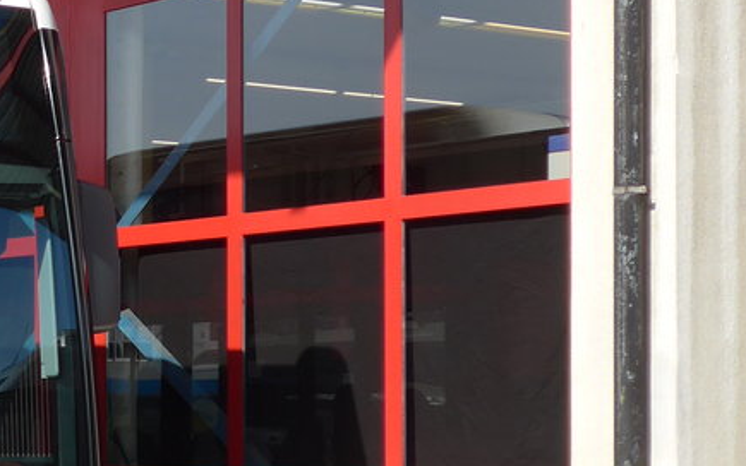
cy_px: 406
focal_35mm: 120
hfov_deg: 16.5
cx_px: -213
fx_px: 2440
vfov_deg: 10.9
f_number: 2.8
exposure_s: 1/1000
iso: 80
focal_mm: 8.4
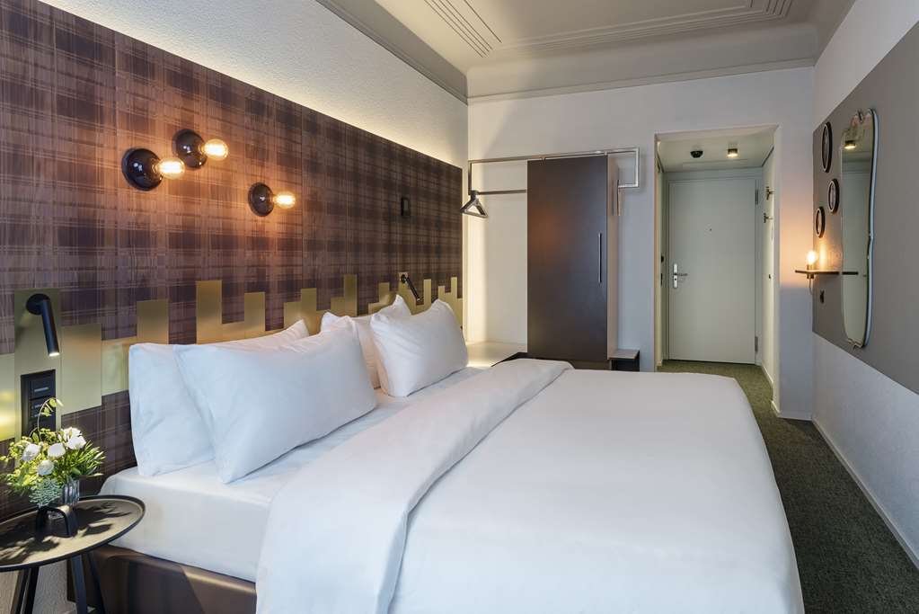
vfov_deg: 62.0
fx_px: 511
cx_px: 460
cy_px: 307
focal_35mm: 20
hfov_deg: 84.0
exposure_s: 1.3
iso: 100
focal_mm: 20
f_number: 16
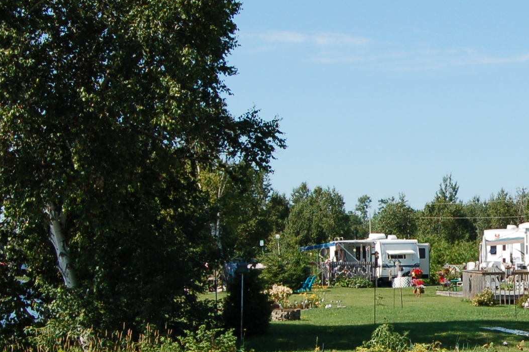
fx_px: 1894
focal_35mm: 129
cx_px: 572
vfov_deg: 10.6
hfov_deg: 15.5
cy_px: 217
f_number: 9
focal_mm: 30
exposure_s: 1/320
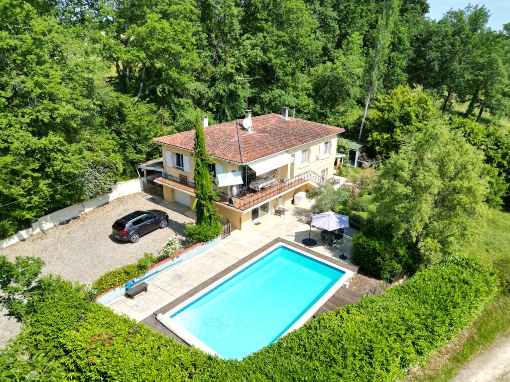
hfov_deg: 71.6
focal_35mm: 24
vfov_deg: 56.8
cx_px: 255
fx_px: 354
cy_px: 191
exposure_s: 1/2500
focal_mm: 6.72
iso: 100
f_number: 1.7
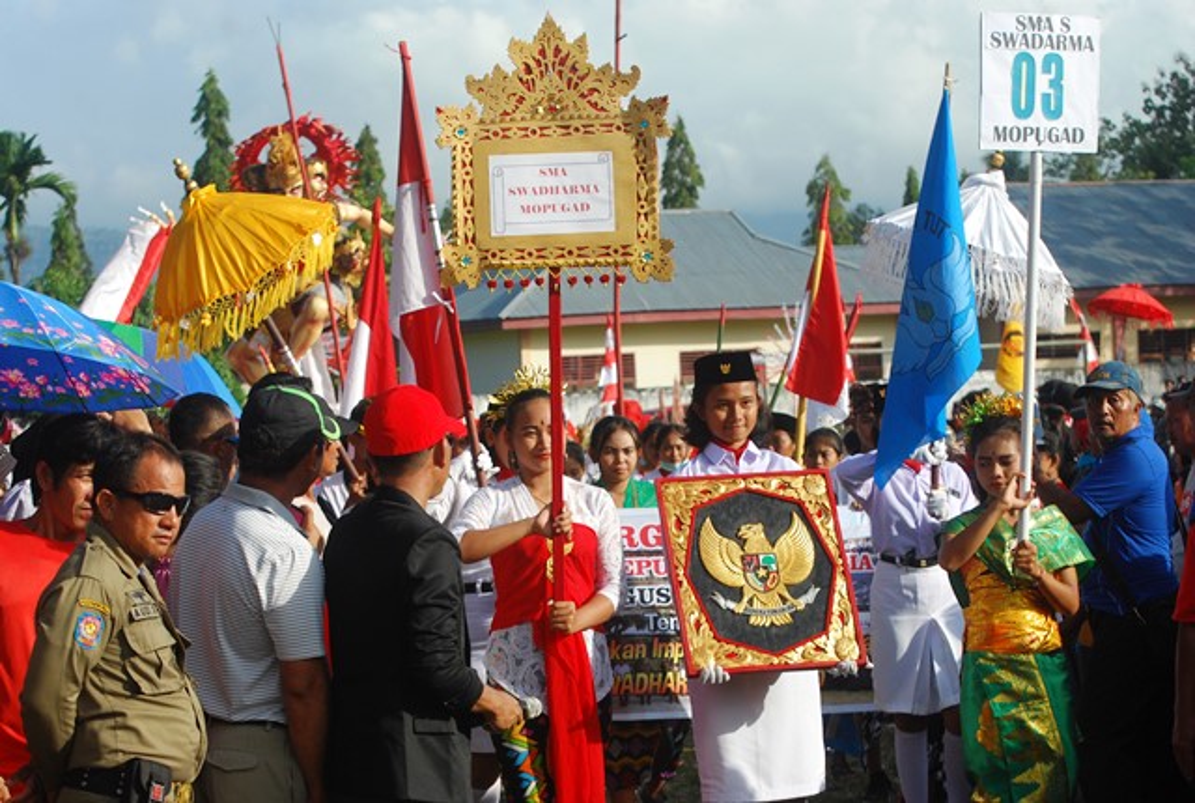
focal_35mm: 105
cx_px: 598
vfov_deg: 13.1
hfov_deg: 19.4
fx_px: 3494
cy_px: 402
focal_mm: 70
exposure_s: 1/800
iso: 400
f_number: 7.1
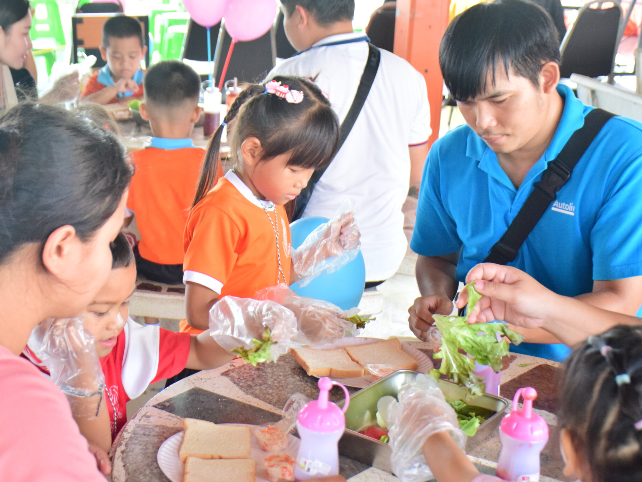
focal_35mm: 62
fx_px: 1150
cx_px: 239
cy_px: 269
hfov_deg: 31.1
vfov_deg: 23.6
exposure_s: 1/250
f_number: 4.2
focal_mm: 34
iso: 2000
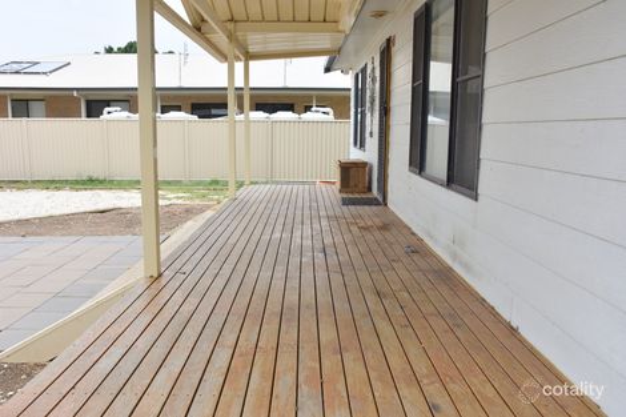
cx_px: 313
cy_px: 208
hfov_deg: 61.9
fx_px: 521
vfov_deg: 43.6
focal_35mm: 30
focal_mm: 20
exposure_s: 1/500
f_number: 8
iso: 180
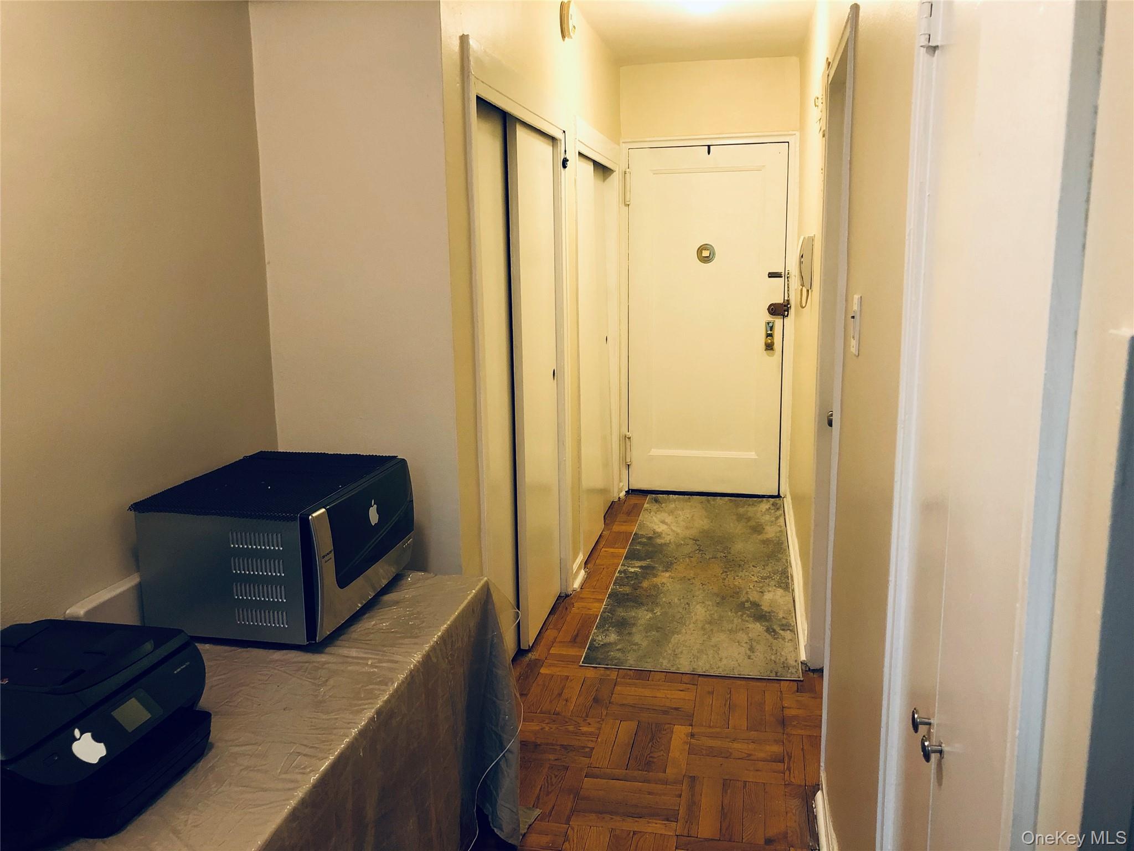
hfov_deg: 63.4
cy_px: 426
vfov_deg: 49.7
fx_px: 917
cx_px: 567
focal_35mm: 28
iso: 64
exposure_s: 1/15
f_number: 1.8
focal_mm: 3.99
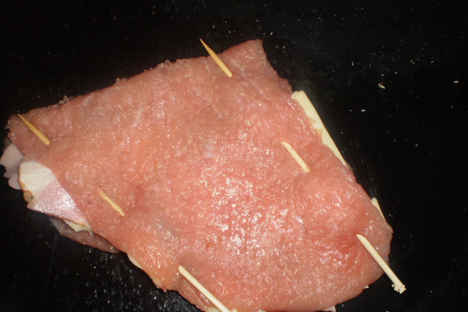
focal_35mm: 38
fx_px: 494
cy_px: 164
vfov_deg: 35.1
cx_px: 232
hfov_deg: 50.7
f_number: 3.1
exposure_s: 1/30
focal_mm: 6.3
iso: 125
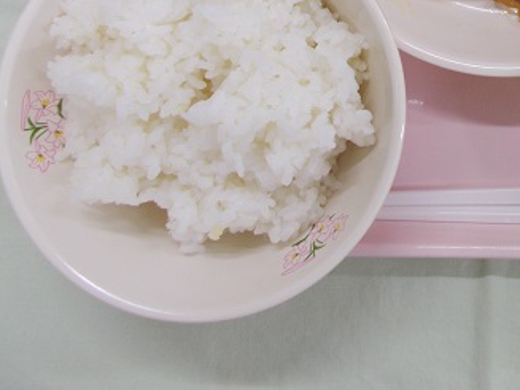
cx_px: 510
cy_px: -20
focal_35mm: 55
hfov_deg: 32.4
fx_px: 826
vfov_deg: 25.0
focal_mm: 4.6
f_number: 3.2
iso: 80
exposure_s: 1/30
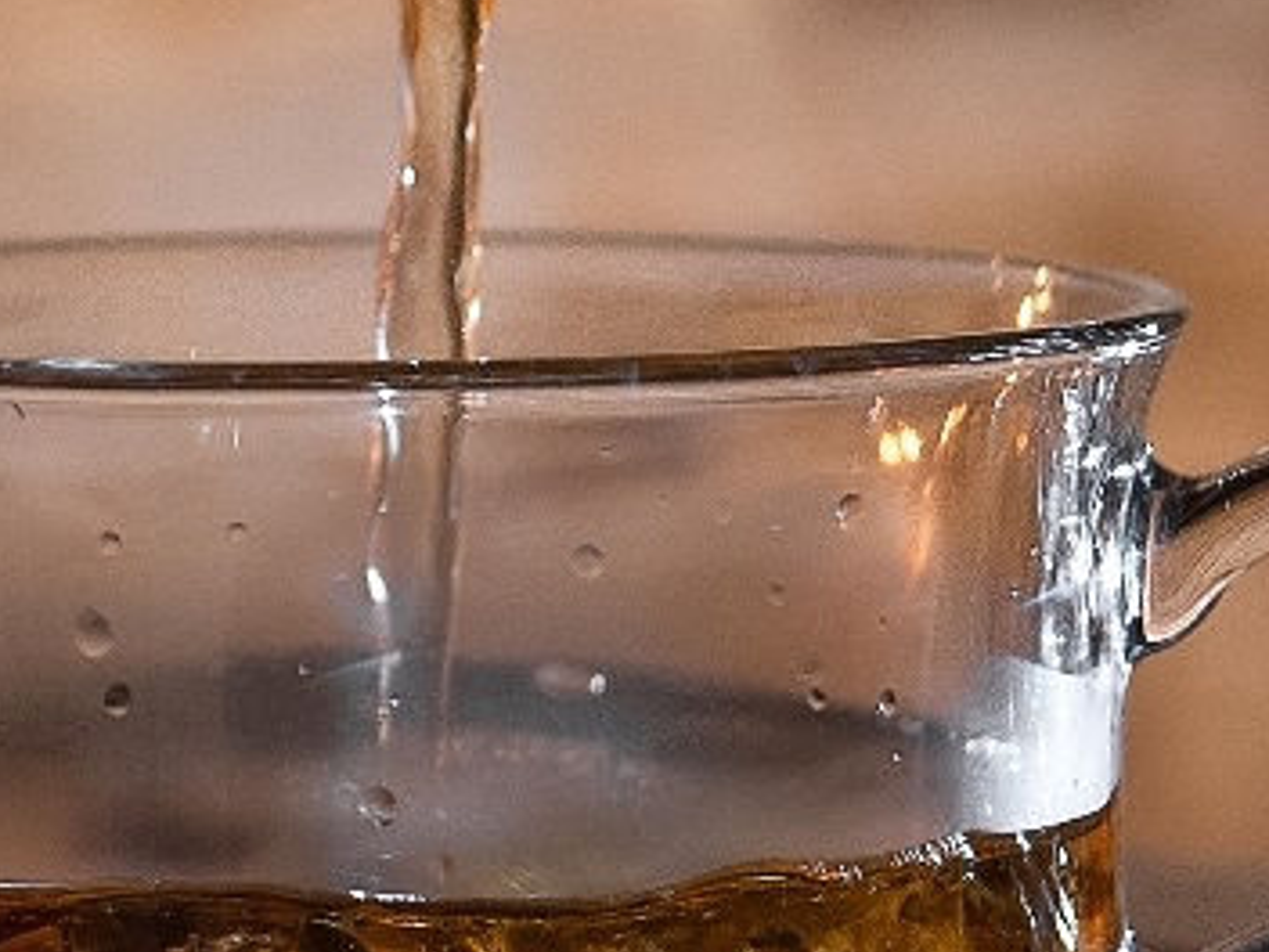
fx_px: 10521
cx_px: -1680
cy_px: -548
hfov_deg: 6.6
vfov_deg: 5.1
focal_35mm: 287
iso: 500
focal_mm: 35
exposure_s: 1/30
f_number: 2.8
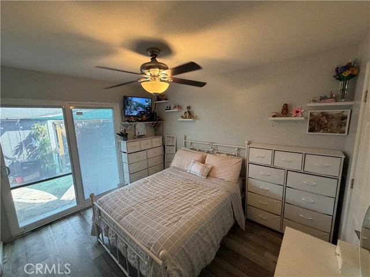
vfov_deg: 85.7
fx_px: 150
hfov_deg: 102.1
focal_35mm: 14
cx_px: 185
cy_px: 138
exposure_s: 1/120
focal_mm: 2.22
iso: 320
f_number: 2.2
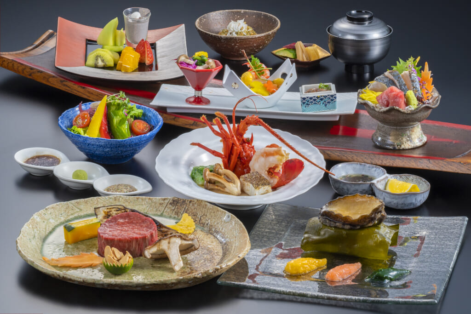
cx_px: 236
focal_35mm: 127
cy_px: 157
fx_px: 1662
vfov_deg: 10.8
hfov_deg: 16.1
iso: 200
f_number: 13
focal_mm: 85
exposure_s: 1/100
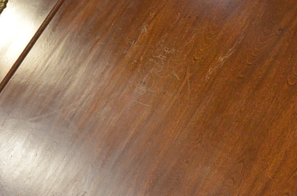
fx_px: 1111
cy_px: -49
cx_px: 267
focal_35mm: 135
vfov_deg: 9.9
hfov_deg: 15.1
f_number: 5
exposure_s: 1/60
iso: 1250
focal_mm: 24
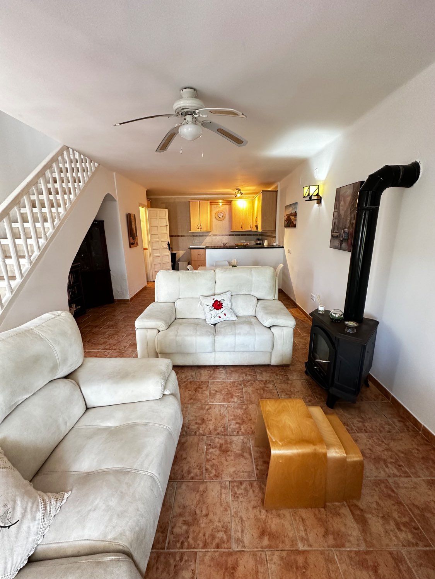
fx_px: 235
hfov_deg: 85.7
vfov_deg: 102.1
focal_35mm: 14
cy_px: 290
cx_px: 218
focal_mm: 2.22
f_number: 2.2
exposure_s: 1/50
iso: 320
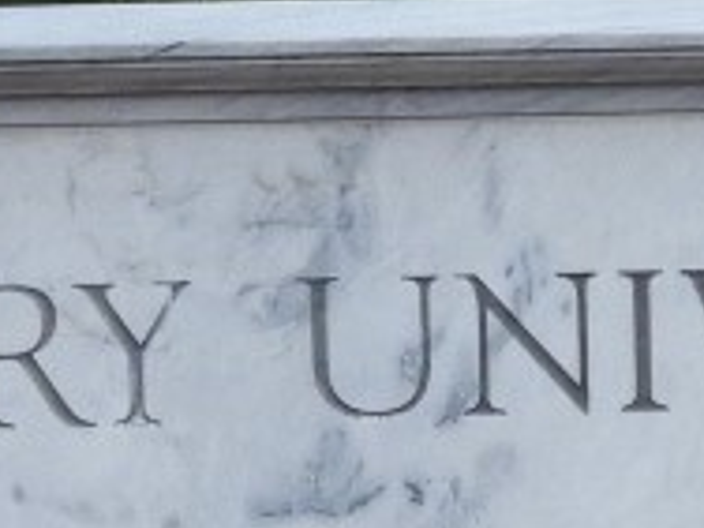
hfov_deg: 5.2
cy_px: 401
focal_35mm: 383
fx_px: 7789
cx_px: 491
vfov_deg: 3.9
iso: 280
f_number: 4
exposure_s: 1/30
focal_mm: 9
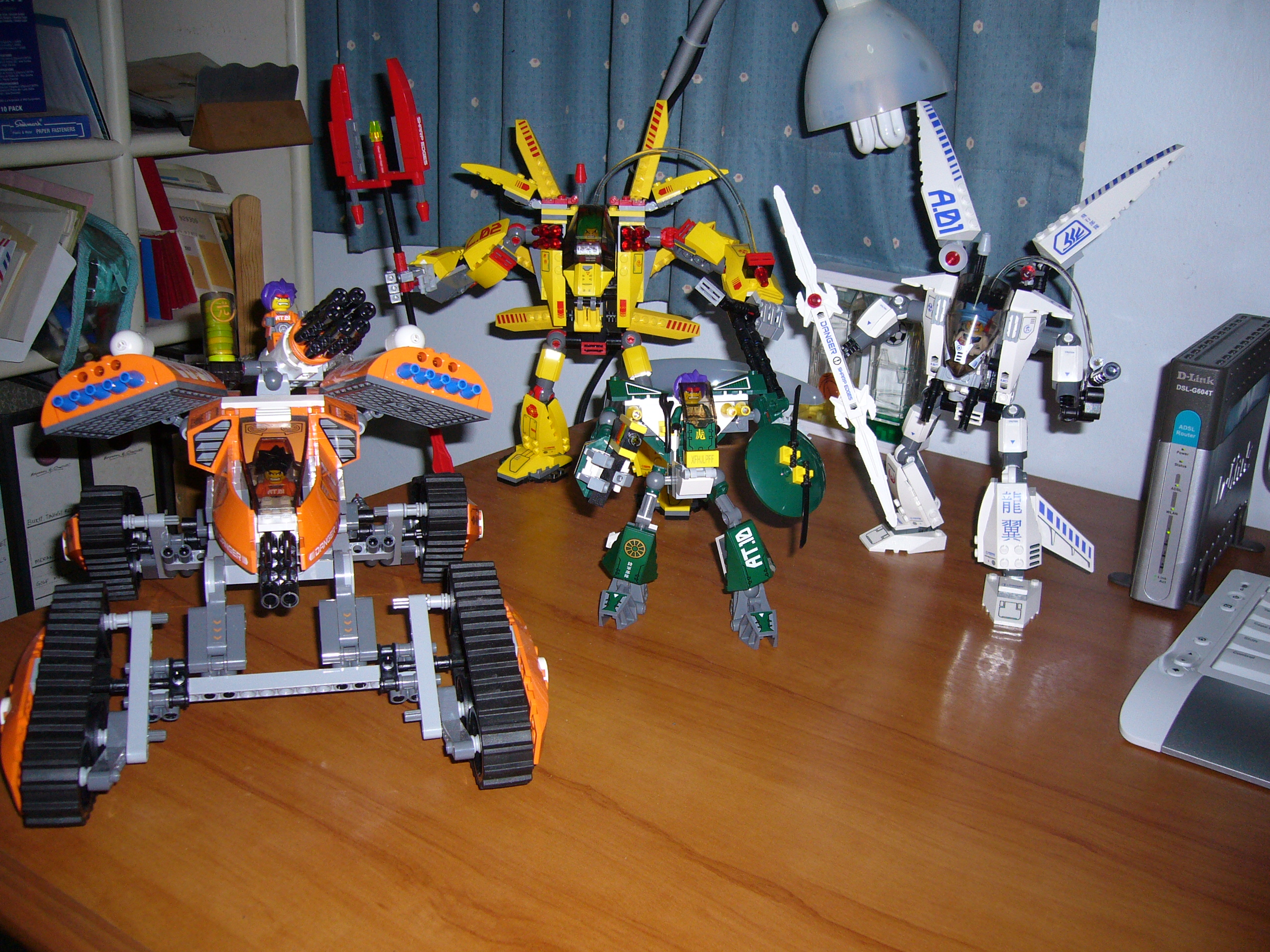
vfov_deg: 40.7
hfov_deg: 52.6
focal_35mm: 35
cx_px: 635
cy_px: 476
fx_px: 1284
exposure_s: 1/60
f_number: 2.8
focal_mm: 5.8
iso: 100
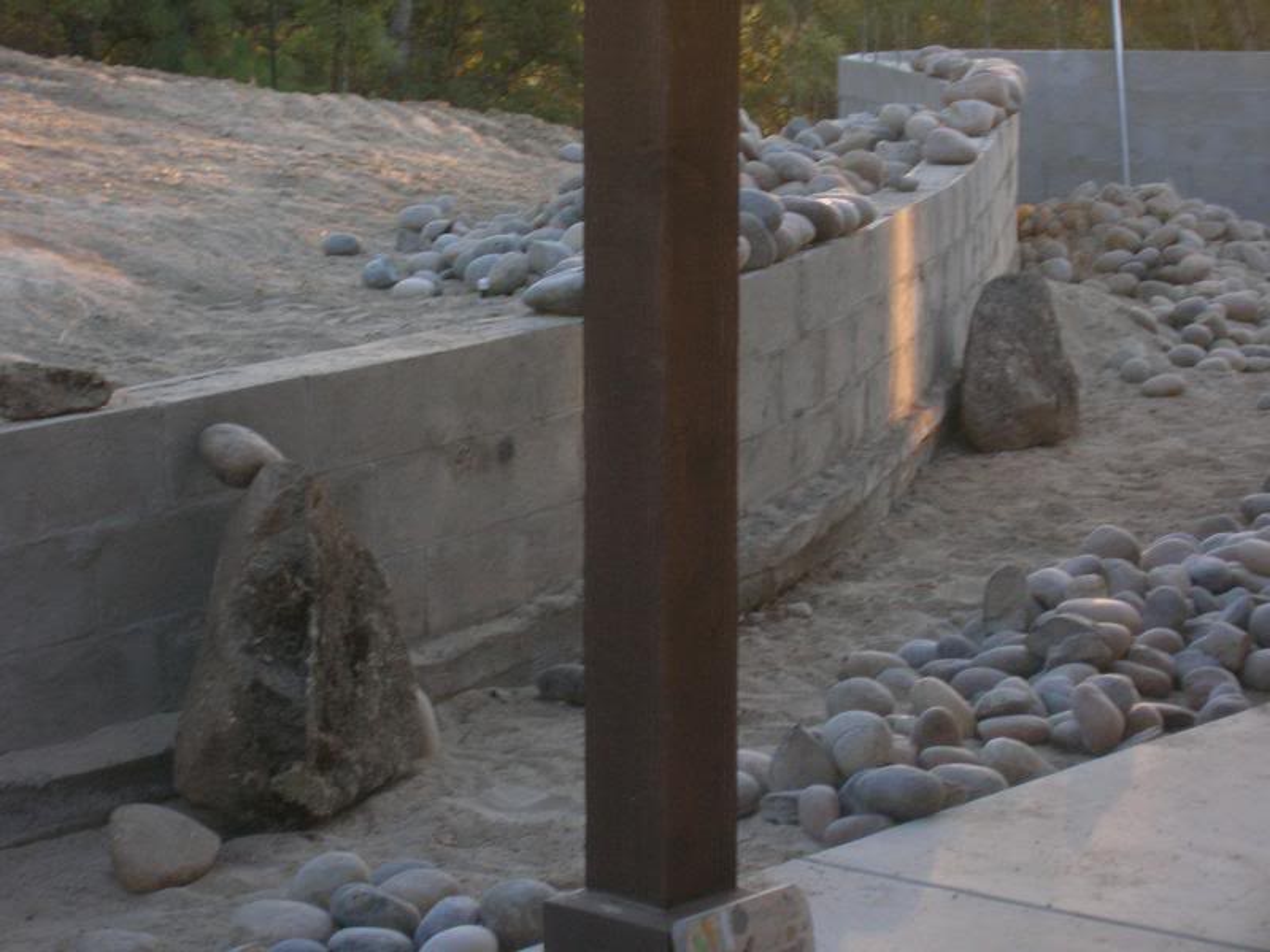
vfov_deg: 15.7
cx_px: 635
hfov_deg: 20.9
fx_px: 3449
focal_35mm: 94
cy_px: 476
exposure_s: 1/60
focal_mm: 15.7
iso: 95
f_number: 4.7
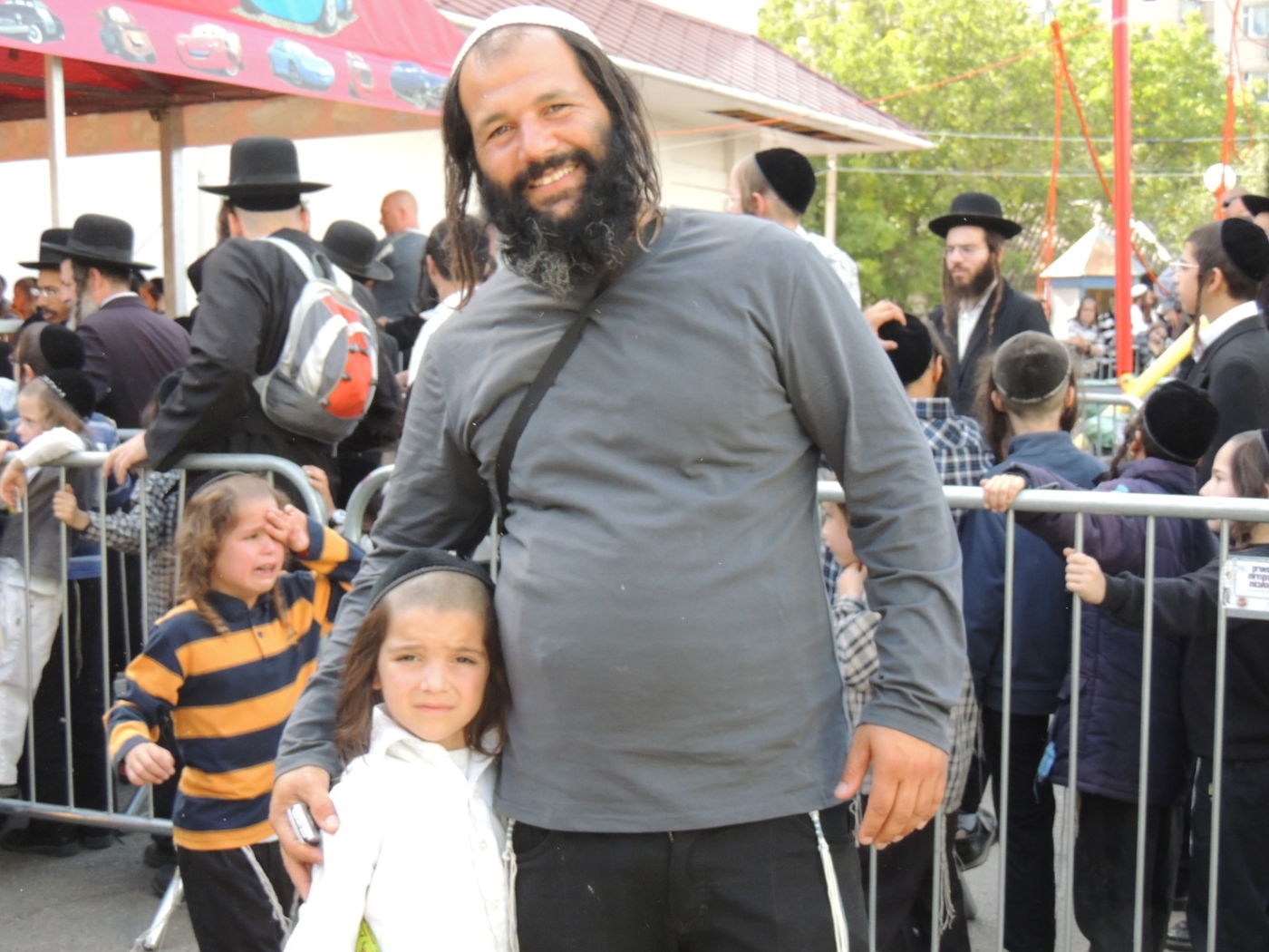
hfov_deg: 38.2
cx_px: 634
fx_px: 1833
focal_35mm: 50
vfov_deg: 29.1
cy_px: 476
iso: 360
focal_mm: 8.9
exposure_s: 1/250
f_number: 3.6
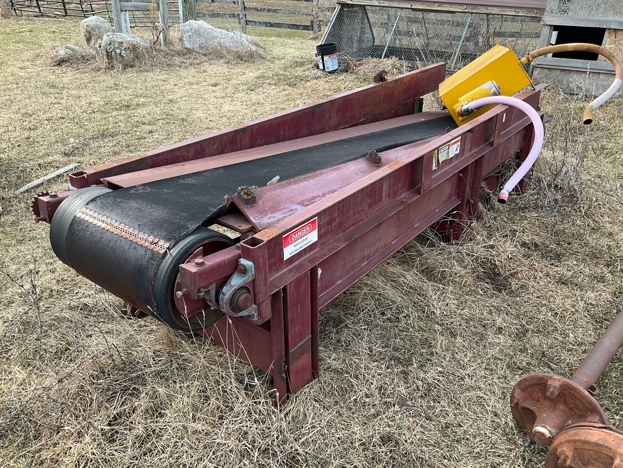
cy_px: 234
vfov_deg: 48.2
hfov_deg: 61.7
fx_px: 522
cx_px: 312
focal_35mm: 29
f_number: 1.8
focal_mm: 3
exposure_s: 1/276
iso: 25
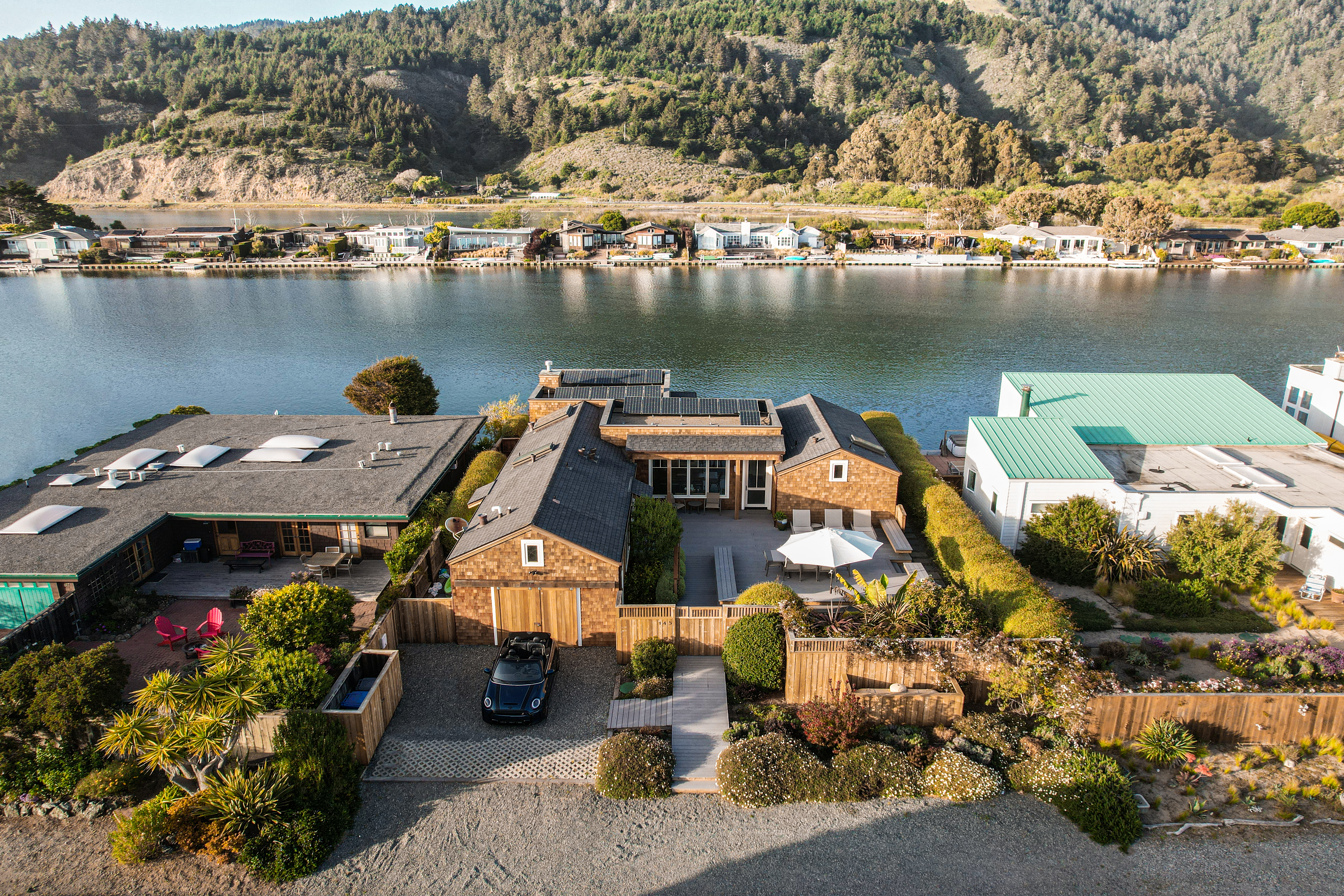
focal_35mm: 22
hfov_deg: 78.6
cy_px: 448
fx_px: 821
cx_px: 672
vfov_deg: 57.2
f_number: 2.8
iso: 200
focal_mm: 8.38
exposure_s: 1/800
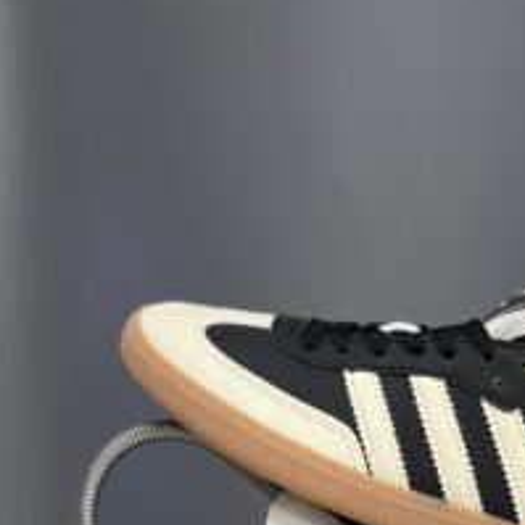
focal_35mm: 148
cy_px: 554
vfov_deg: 11.7
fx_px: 2540
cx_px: 401
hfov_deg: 11.8
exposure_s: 1/40
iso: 250
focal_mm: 9
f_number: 2.8
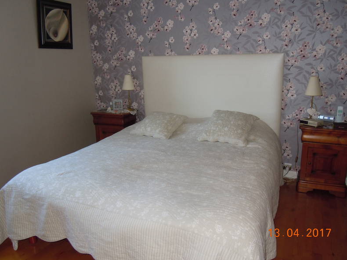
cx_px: 174
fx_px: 301
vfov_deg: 46.8
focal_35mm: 30
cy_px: 130
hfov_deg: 60.0
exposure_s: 1/30
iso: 200
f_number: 3.5
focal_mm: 5.4
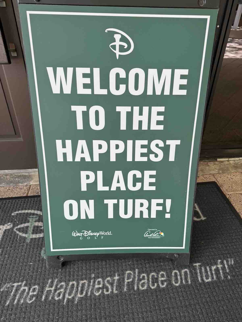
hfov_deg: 56.8
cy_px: 161
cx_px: 121
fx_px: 224
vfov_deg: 71.6
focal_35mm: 24
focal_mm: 6.76
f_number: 1.78
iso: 64
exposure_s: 1/165
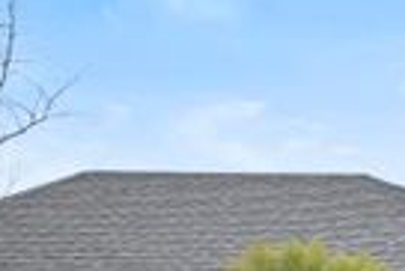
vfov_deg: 10.6
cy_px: 392
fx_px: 1408
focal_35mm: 125
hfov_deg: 16.4
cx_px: 247
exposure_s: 1/40
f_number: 5
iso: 200
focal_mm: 22.9
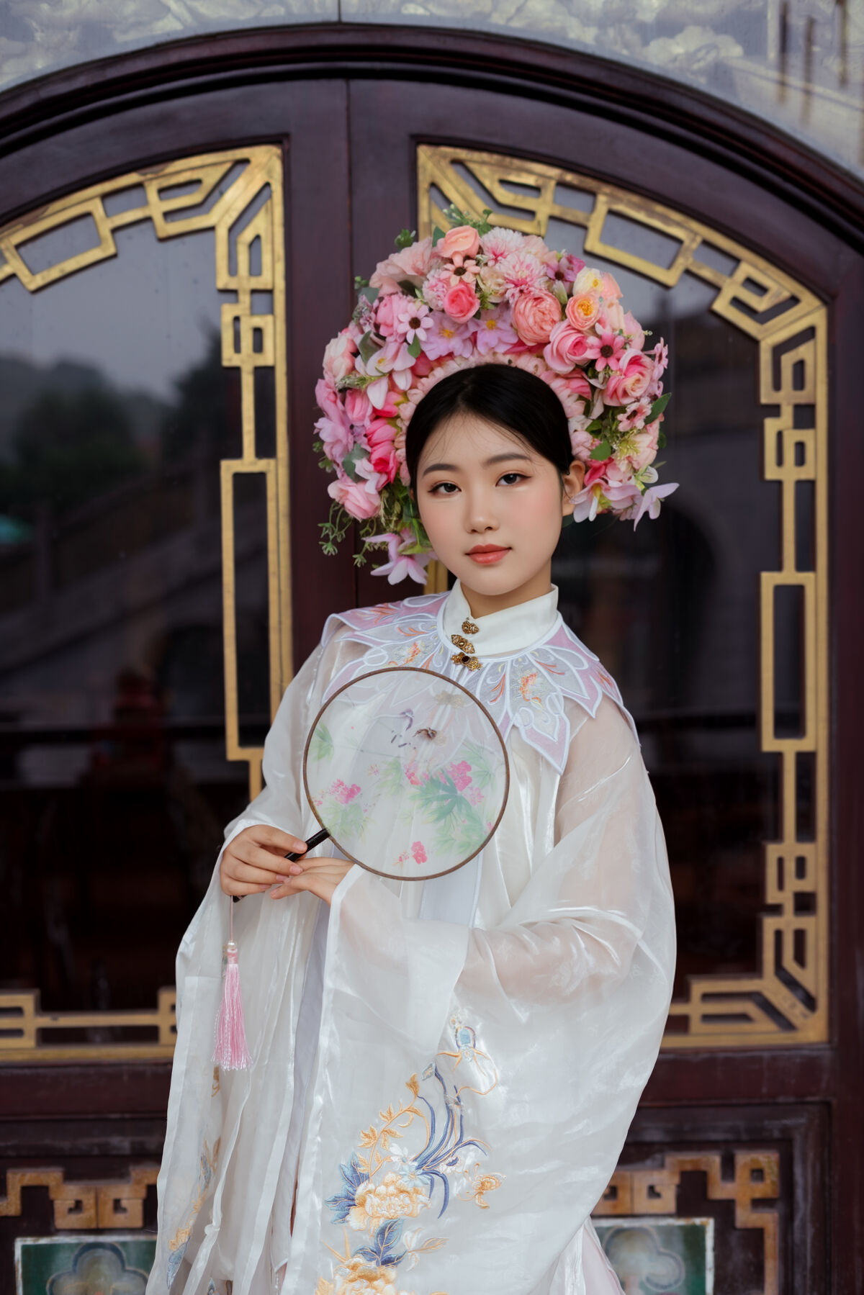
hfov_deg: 27.0
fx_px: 1799
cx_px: 432
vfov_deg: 39.6
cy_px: 648
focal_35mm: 50
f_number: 2.5
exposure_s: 1/400
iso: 160
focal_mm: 50
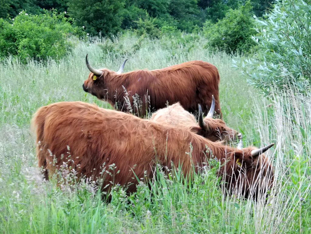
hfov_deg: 9.9
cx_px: 156
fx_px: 1788
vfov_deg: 7.5
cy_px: 117
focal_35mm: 199
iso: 800
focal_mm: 35.6
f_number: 5.5
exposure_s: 1/30
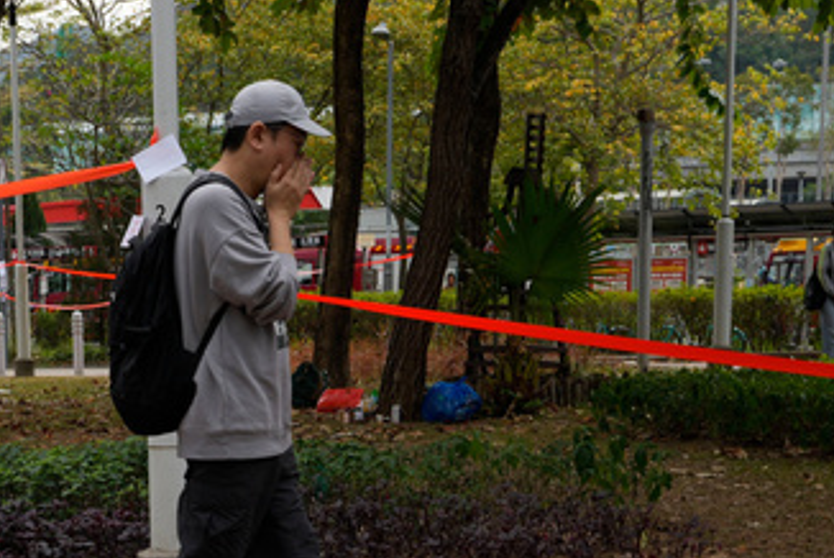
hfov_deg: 21.9
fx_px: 2110
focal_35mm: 91
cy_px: 800
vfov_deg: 14.2
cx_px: 107
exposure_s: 1/320
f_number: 8
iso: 160
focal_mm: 29
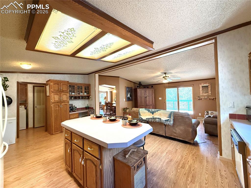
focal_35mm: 14
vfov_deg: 85.6
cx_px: 126
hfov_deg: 102.1
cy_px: 94
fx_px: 101
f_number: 2.2
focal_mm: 2.22
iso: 320
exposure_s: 1/120
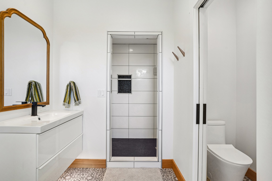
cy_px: 90
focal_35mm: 17
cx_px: 136
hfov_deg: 93.3
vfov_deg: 70.4
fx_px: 128
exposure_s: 1/25
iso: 400
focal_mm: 17
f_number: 8
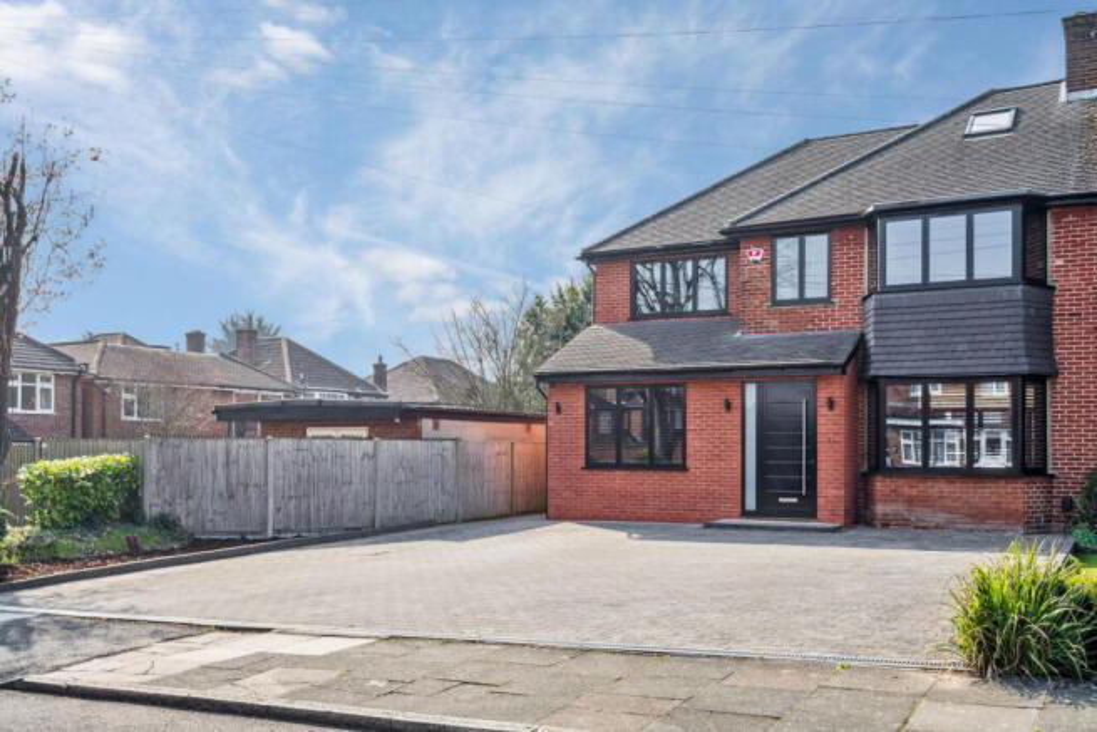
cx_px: 548
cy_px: 366
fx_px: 1067
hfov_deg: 54.4
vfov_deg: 37.9
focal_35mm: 35
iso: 640
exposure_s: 1/640
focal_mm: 35
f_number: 8
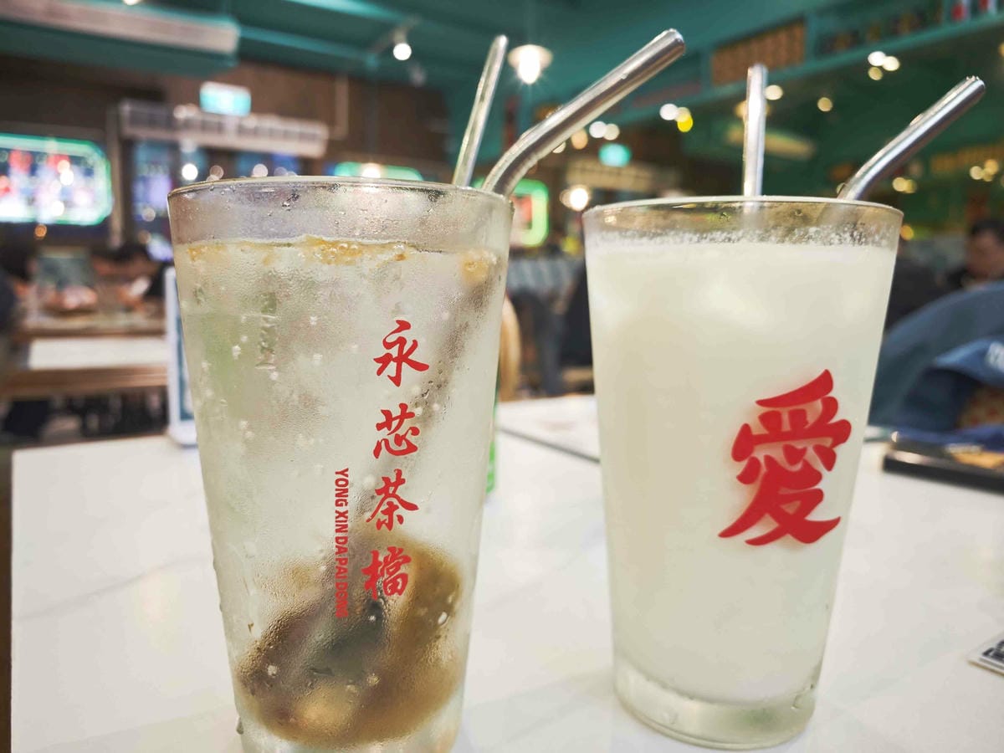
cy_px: 376
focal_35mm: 23
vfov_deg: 58.9
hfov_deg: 73.9
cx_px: 502
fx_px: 667
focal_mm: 8.72
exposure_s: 1/60
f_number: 2.8
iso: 400
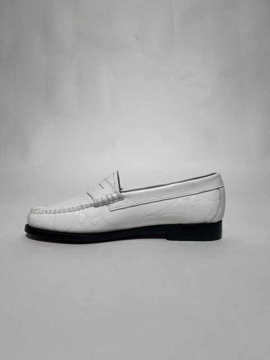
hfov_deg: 53.1
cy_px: 180
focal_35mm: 26
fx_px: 270
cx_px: 135
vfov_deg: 67.3
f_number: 1.6
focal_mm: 5.1
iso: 50
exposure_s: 1/898
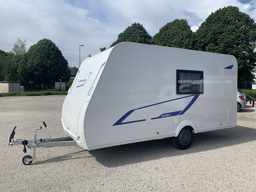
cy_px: 96
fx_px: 192
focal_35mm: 26
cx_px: 128
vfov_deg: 53.1
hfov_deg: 67.3
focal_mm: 4.25
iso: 25
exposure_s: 1/4098
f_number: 1.8
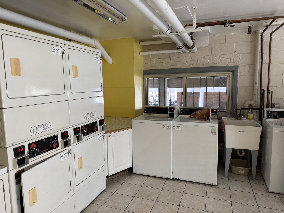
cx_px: 142
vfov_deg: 56.8
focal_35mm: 24
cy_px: 106
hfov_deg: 71.6
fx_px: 197
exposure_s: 1/80
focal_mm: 6.76
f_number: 1.78
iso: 200
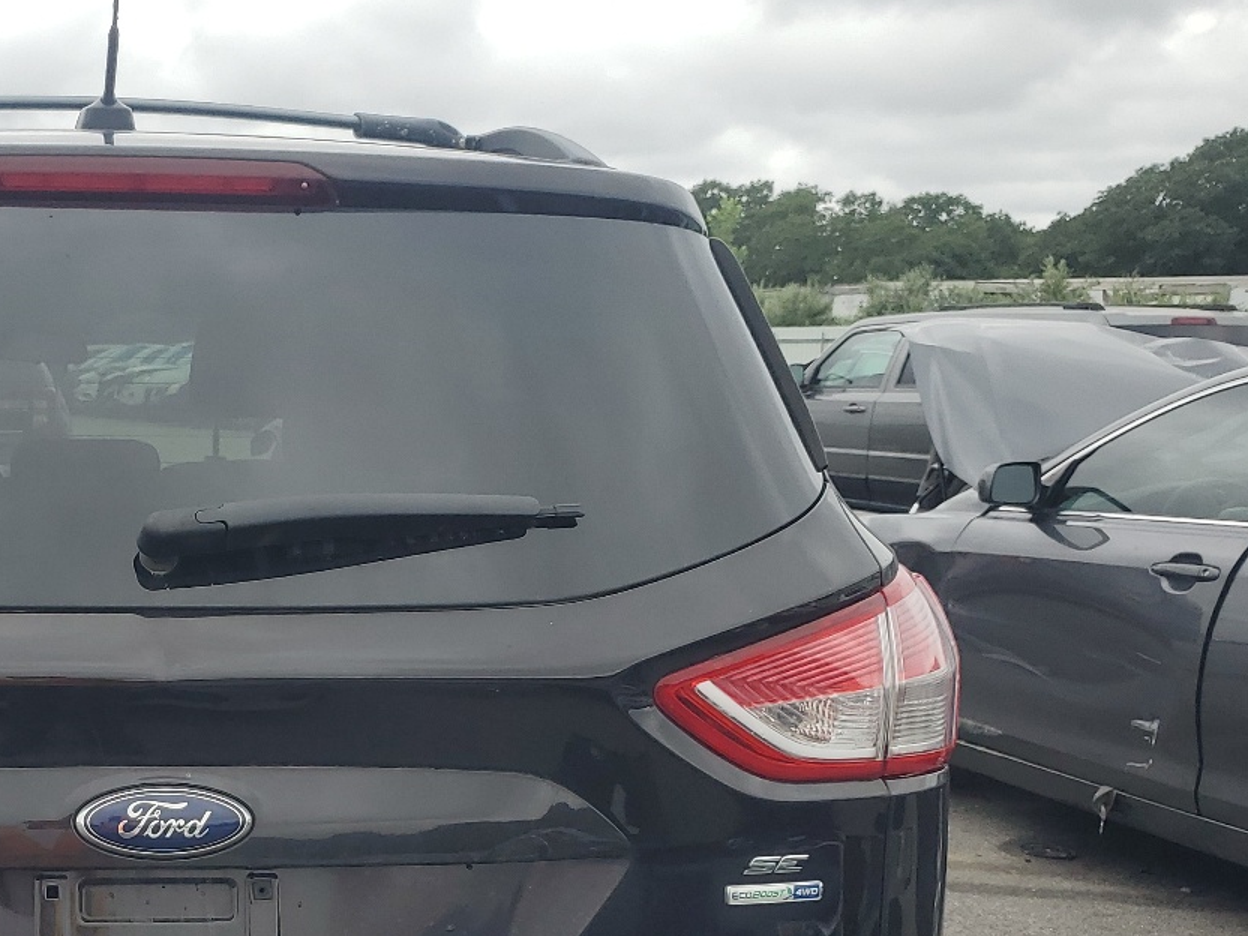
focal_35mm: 50
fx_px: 1803
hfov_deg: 36.0
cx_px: 136
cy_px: 800
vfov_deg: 28.2
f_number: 1.5
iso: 50
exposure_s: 1/833
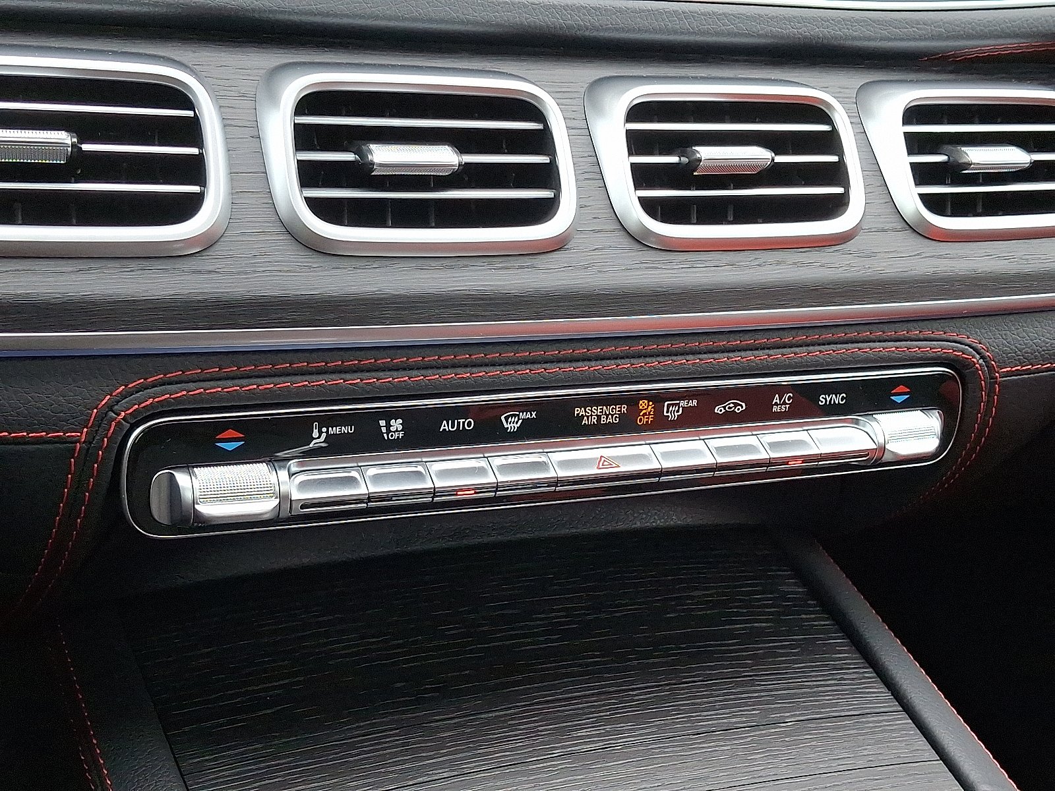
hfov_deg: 69.4
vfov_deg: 54.9
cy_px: 396
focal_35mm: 25
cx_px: 528
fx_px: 762
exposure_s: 1/120
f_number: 1.8
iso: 57
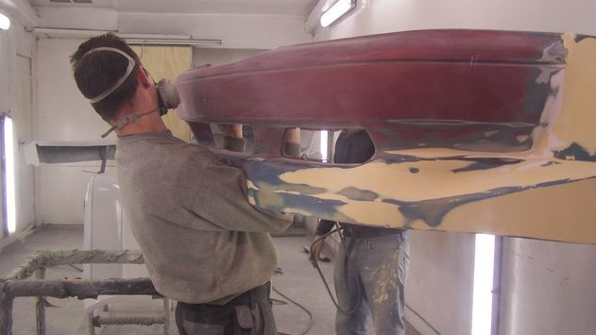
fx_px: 664
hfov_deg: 48.4
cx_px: 301
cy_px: 176
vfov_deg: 28.3
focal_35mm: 42
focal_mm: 6.3
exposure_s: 1/30
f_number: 2.8
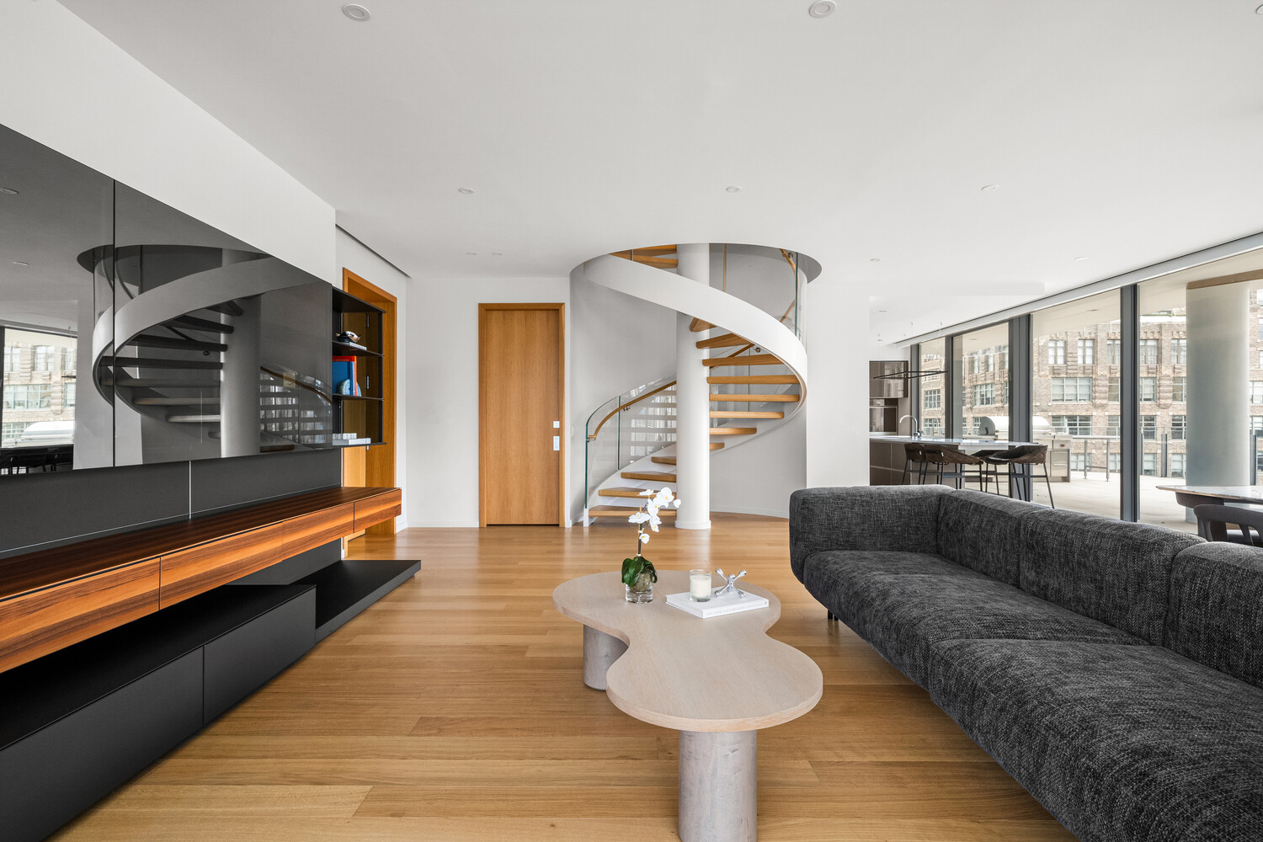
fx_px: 596
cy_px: 421
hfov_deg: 93.3
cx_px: 632
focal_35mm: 17
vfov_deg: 70.4
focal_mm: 17
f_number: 13
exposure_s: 1/8
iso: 1600
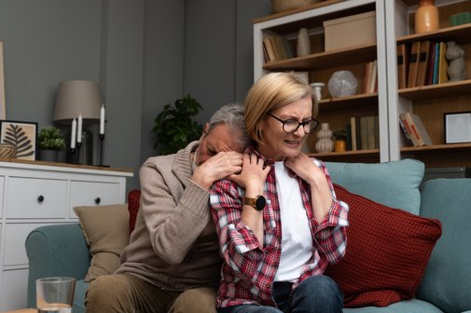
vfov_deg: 33.4
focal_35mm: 40
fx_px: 523
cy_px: 156
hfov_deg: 48.5
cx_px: 236
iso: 125
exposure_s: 1/125
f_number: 5.6
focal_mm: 40
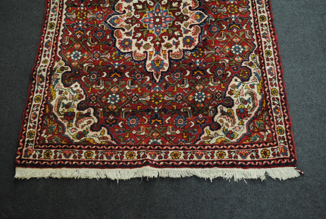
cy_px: 110
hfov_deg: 41.1
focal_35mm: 48
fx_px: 435
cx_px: 163
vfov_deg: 28.2
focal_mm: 32
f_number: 4.8
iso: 900
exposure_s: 1/30
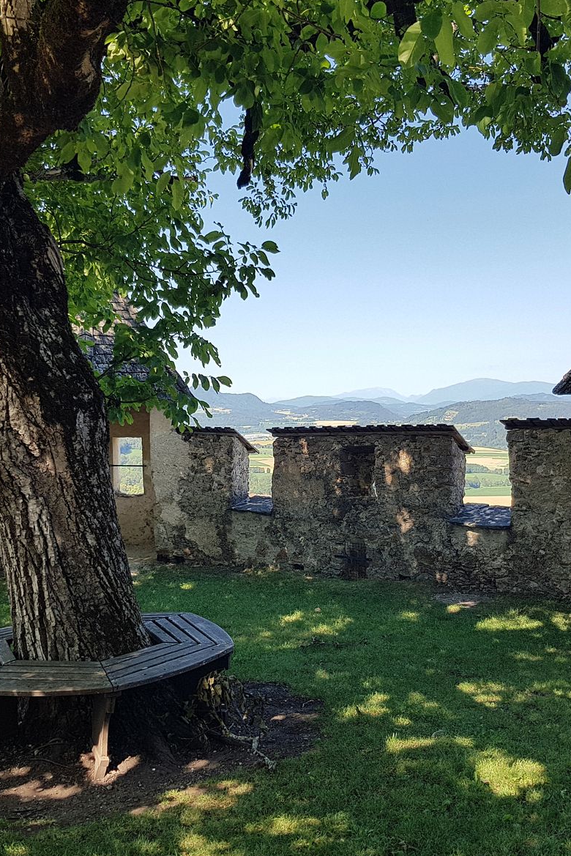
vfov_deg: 51.9
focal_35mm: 37
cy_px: 426
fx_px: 880
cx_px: 321
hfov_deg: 35.9
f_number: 1.7
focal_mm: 4.2
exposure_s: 1/1244
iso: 50
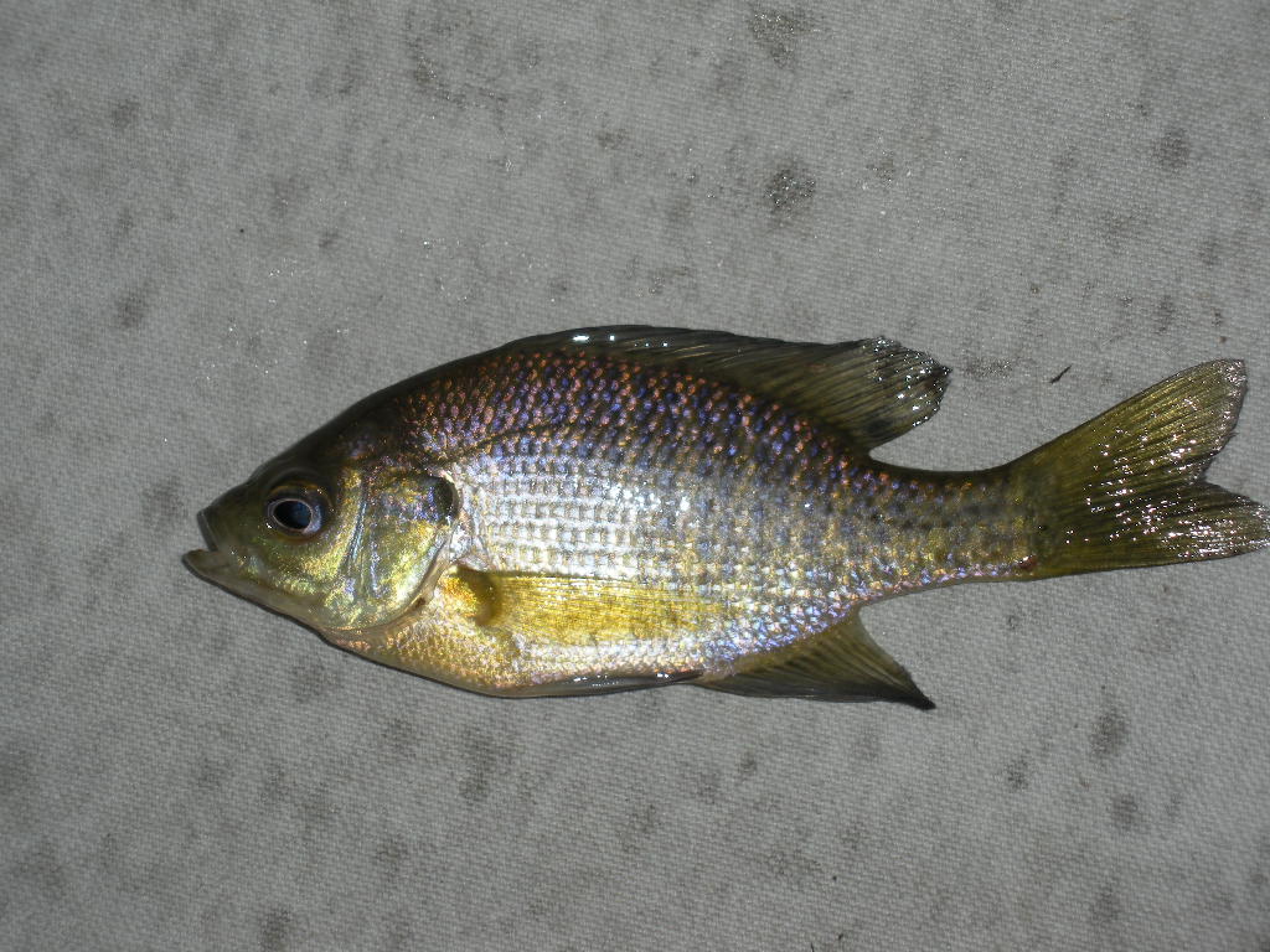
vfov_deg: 18.2
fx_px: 2972
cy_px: 476
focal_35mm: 81
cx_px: 635
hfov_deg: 24.1
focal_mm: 14.2
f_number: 4.8
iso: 64
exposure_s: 1/118
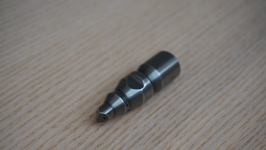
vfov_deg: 16.5
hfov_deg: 29.0
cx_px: 134
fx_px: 515
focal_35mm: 73
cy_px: 89
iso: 100
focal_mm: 46
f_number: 5.6
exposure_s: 1/80
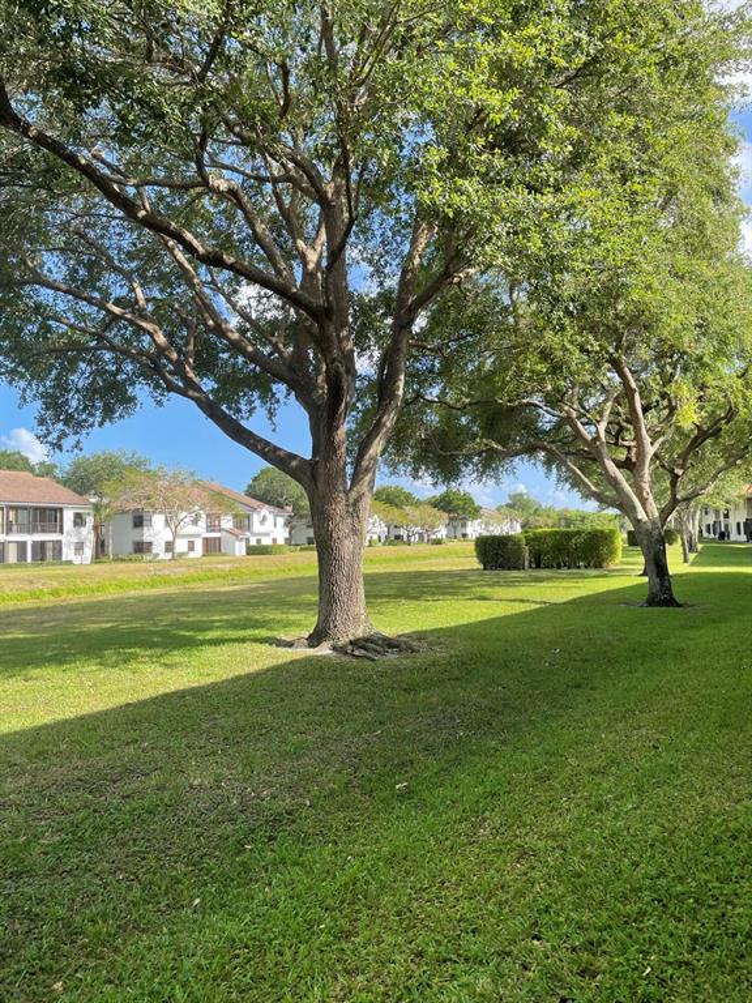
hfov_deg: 53.1
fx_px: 753
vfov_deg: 67.3
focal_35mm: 26
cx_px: 376
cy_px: 502
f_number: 1.6
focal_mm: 4.2
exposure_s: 1/955
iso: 32
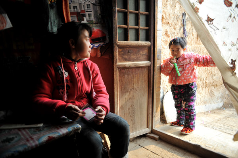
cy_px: 79
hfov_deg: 73.8
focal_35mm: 24
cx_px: 119
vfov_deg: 53.1
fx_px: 159
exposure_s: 1/200
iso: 200
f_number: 2.8
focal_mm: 24
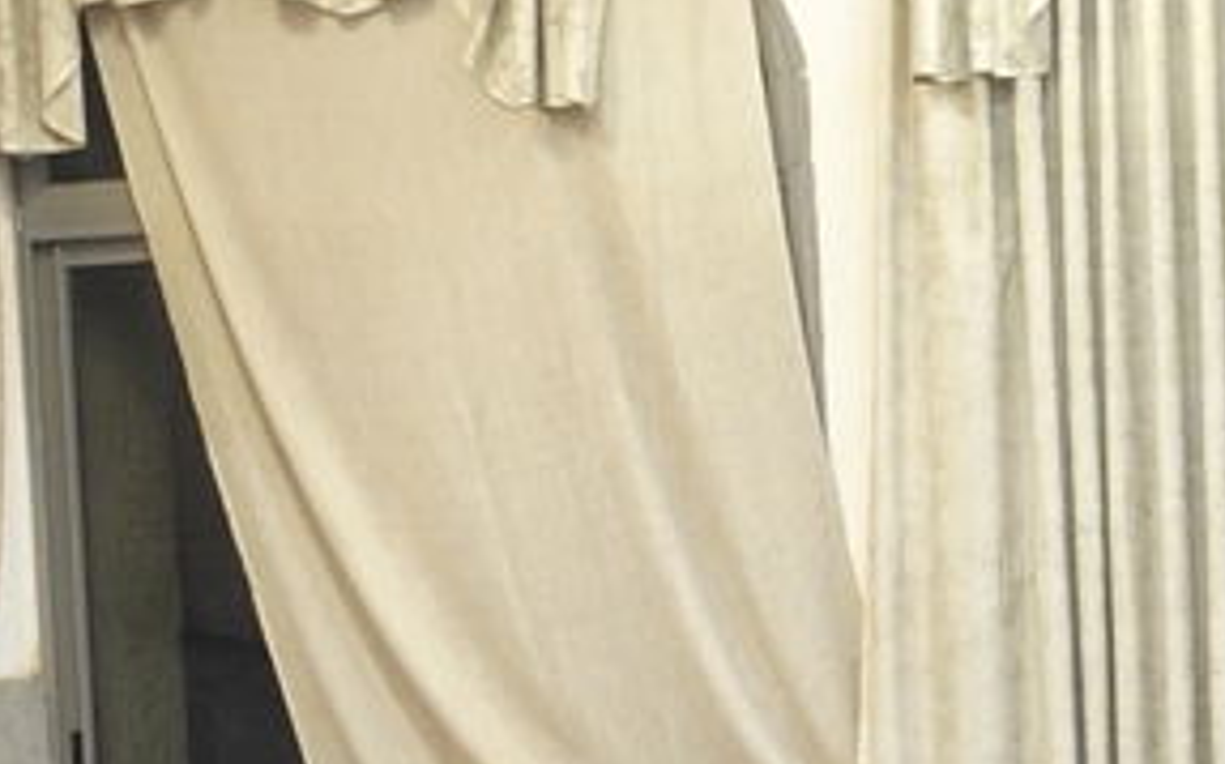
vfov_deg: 5.7
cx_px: 1682
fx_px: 7474
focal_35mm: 224
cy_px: 1470
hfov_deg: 9.2
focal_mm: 17.16
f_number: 2.8
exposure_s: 1/125
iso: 1000
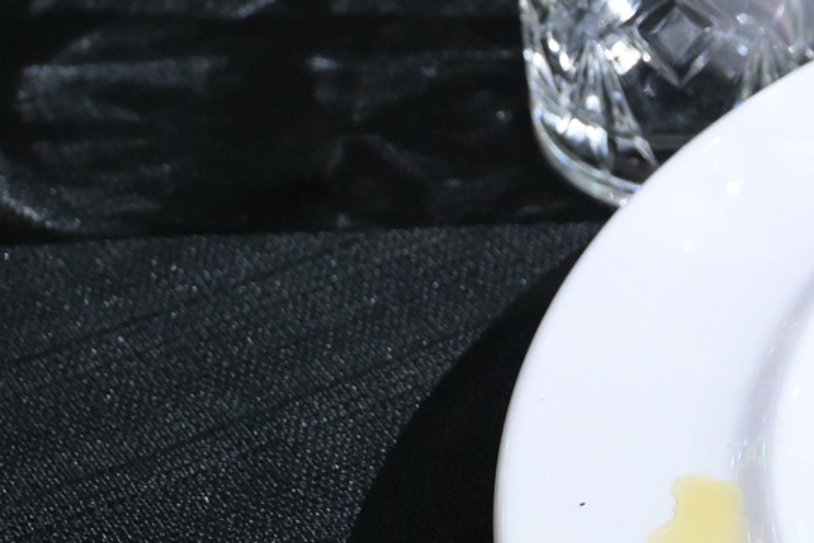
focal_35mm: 185
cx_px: 1048
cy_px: 87
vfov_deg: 7.4
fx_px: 4183
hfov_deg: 10.9
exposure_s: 1/40
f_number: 4
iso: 1600
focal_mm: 39
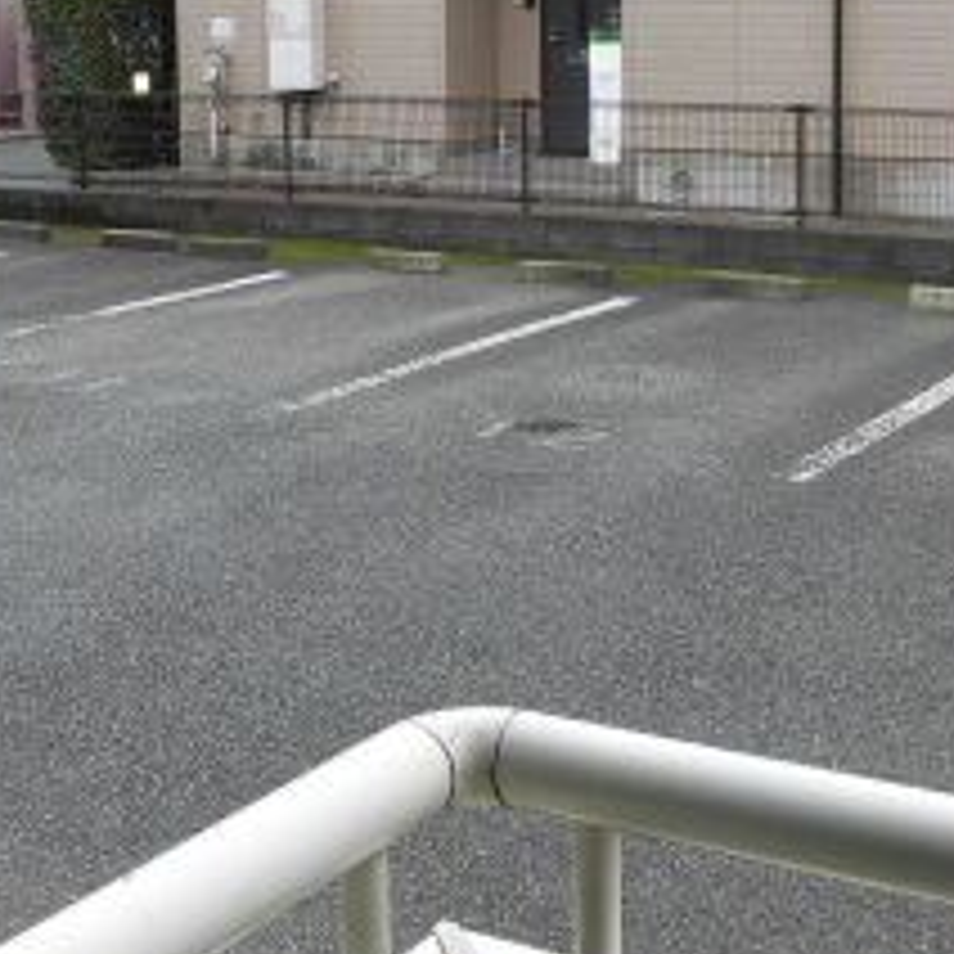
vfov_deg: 26.5
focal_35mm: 64
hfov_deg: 26.9
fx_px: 1996
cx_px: 441
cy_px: 230
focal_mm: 4.3
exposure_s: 1/100
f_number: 3.1
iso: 100
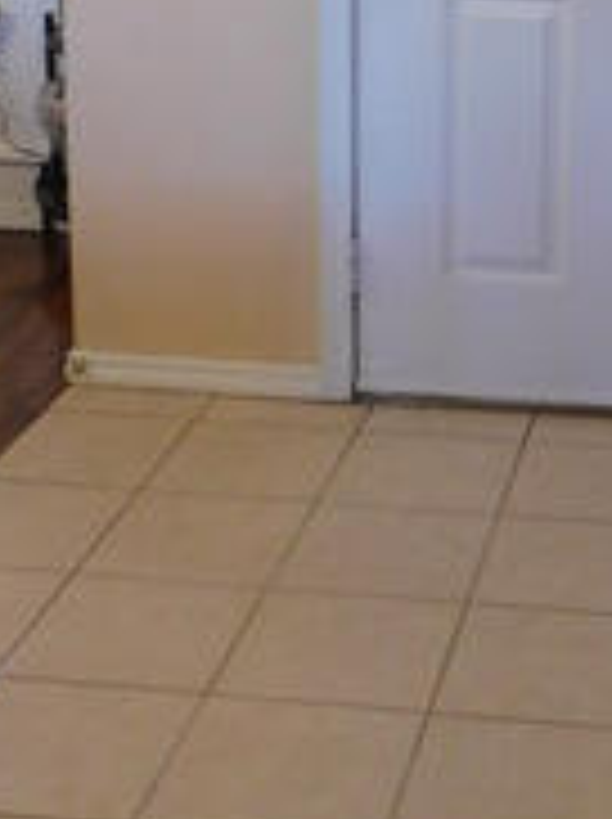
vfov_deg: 23.3
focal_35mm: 81
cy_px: 22
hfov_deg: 17.9
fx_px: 1914
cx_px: 554
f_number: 3
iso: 320
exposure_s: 1/30
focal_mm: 4
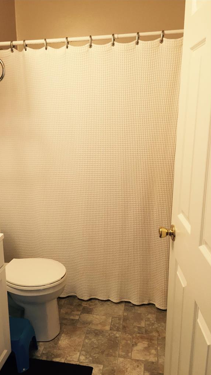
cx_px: 82
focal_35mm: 32
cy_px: 189
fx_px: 318
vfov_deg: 61.0
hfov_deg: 36.5
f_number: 2.2
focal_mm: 4.15
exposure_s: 1/30
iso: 64
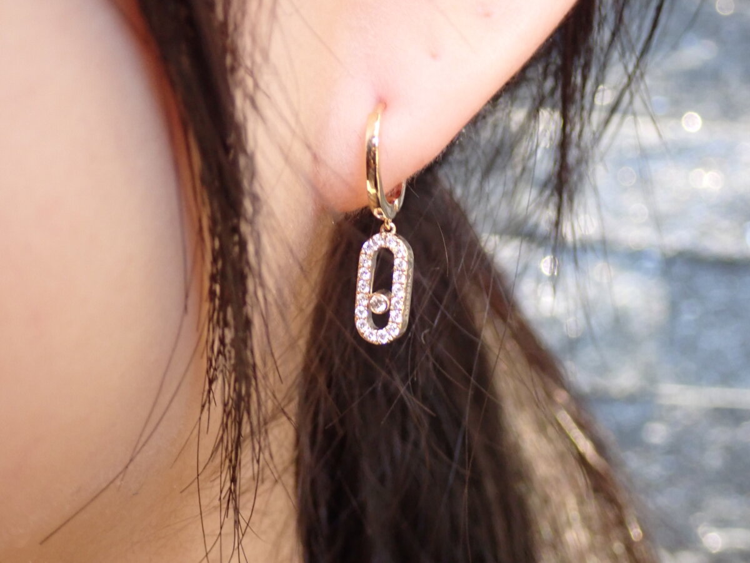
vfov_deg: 19.1
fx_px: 1668
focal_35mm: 77
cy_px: 282
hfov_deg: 25.3
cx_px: 375
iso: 800
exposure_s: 1/20
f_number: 4.1
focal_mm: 13.65
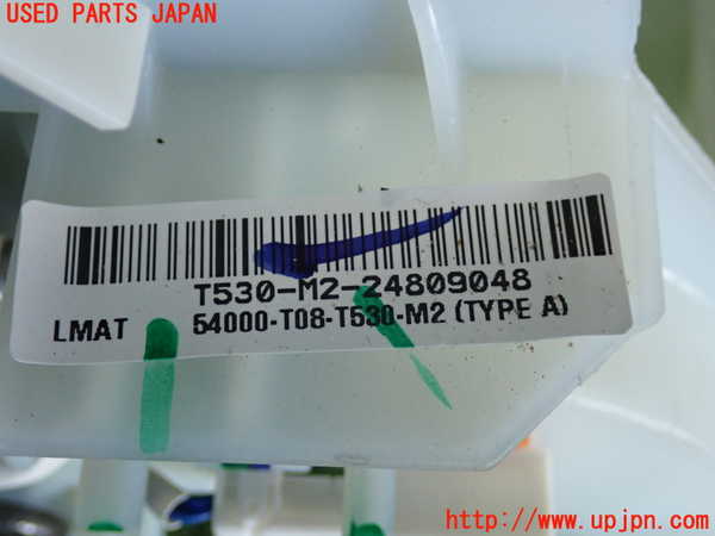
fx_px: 1281
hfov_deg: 31.2
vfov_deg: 23.7
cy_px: 268
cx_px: 358
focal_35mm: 62
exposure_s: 1/160
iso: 400
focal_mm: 11.09
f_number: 3.6
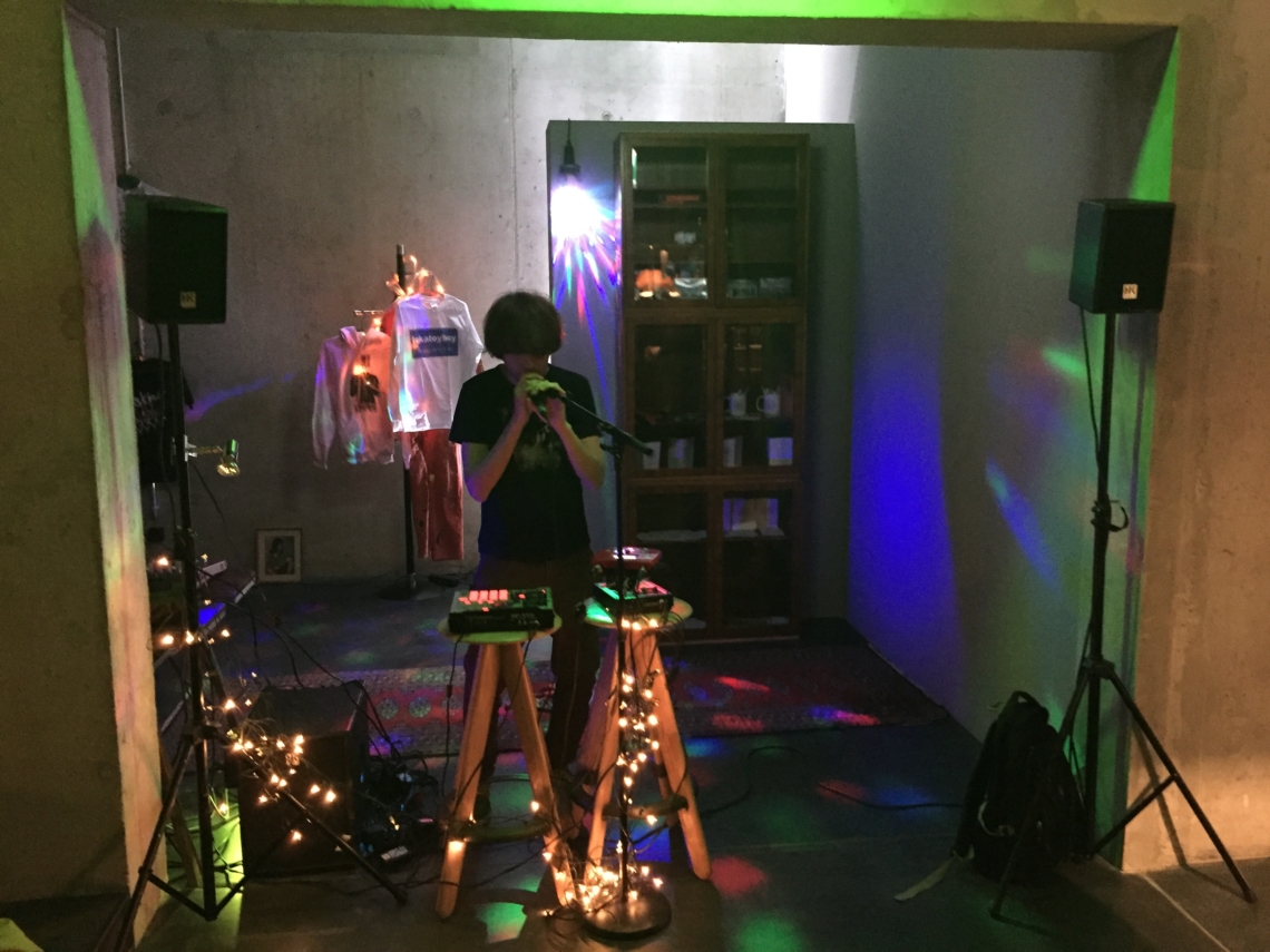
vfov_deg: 48.2
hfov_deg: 61.7
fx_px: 1064
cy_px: 476
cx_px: 635
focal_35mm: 29
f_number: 2.2
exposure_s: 1/17
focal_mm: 4.15
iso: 640
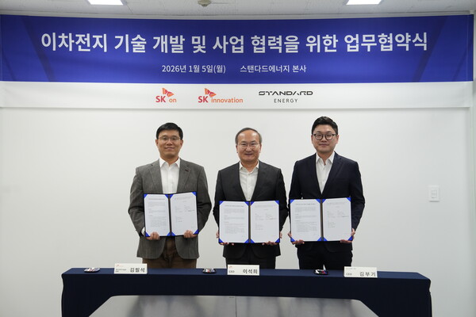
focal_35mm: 70
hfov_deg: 28.8
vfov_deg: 19.5
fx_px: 925
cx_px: 238
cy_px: 158
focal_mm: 70
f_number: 4.5
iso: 1600
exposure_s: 1/160
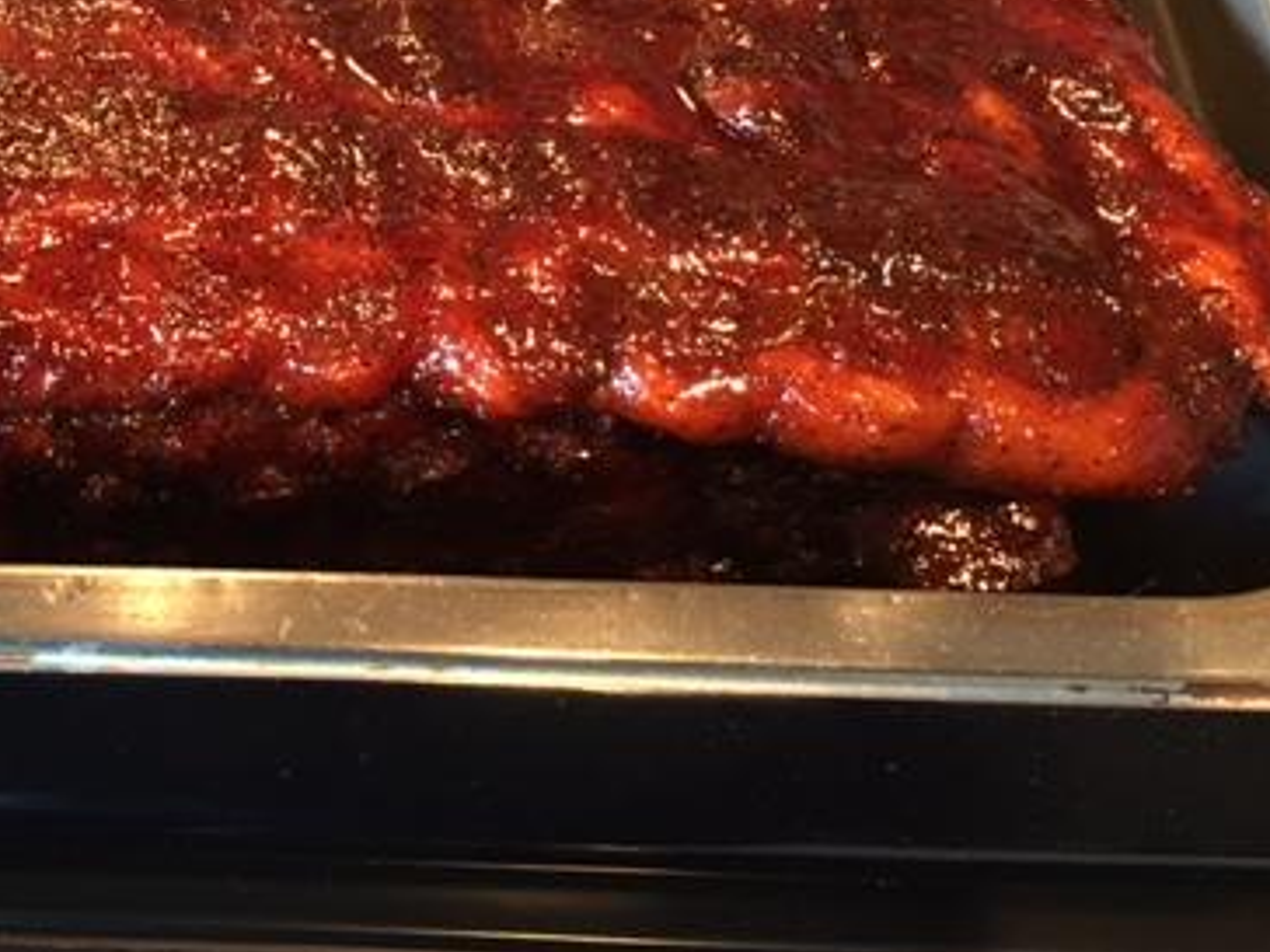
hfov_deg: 35.6
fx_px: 1871
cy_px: 139
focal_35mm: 51
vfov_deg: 27.7
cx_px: 164
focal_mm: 4.15
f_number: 2.2
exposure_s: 1/17
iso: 200
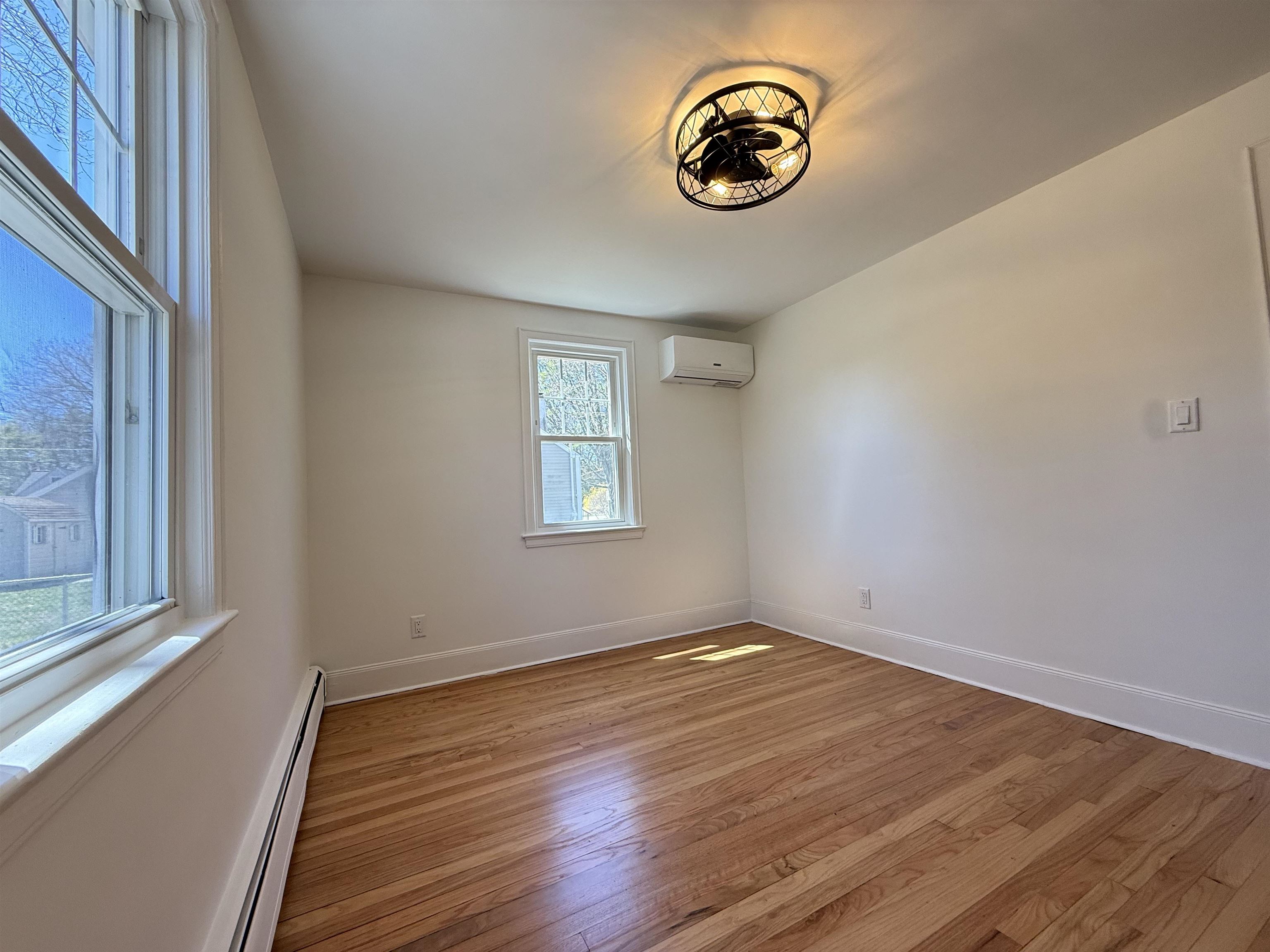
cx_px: 635
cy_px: 476
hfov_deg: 102.1
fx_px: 514
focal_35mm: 14
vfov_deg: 85.7
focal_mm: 2.22
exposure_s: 1/120
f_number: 2.2
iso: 100
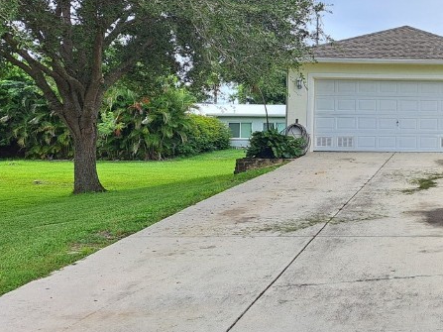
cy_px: 116
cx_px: 485
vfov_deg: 26.4
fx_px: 704
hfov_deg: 31.2
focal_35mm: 55
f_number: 1.8
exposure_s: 1/906
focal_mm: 5.23
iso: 50
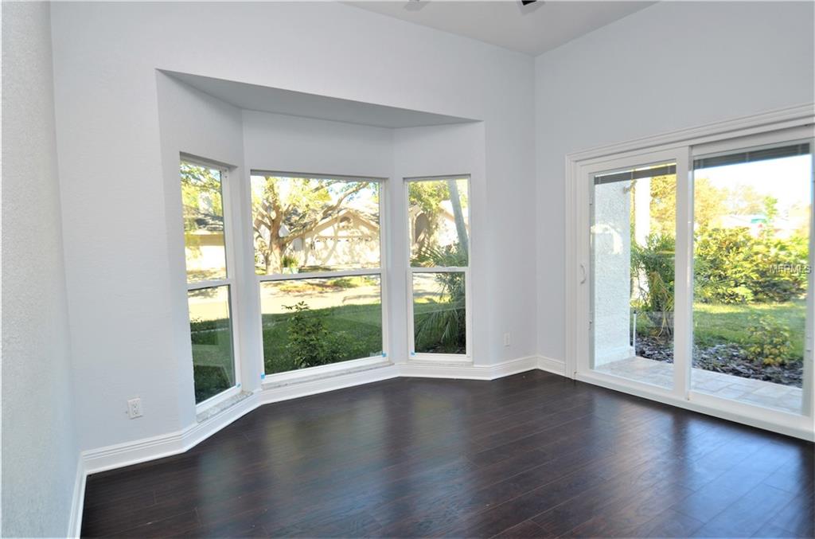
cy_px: 270
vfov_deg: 62.9
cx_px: 408
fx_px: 440
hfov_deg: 85.6
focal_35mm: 20
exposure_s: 1/100
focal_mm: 13
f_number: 4.5
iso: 100
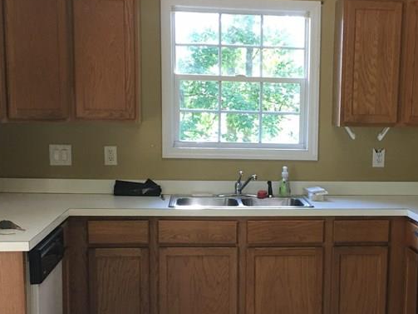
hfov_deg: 32.2
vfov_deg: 24.6
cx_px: 308
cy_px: 227
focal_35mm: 59
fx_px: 712
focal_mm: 4.15
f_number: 2.2
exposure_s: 1/30
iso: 40
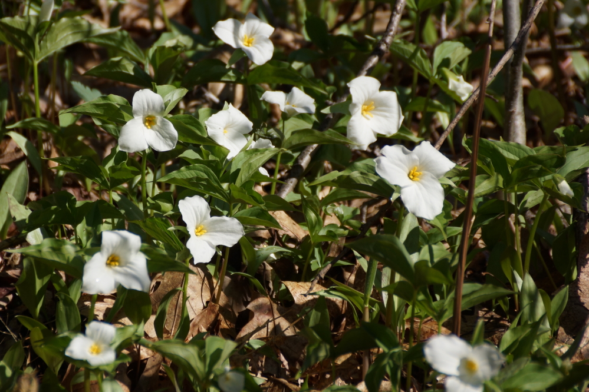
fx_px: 6135
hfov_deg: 5.5
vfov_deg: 3.7
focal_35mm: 375
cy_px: 196
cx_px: 294
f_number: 6.3
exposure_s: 1/400
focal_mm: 250
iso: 200
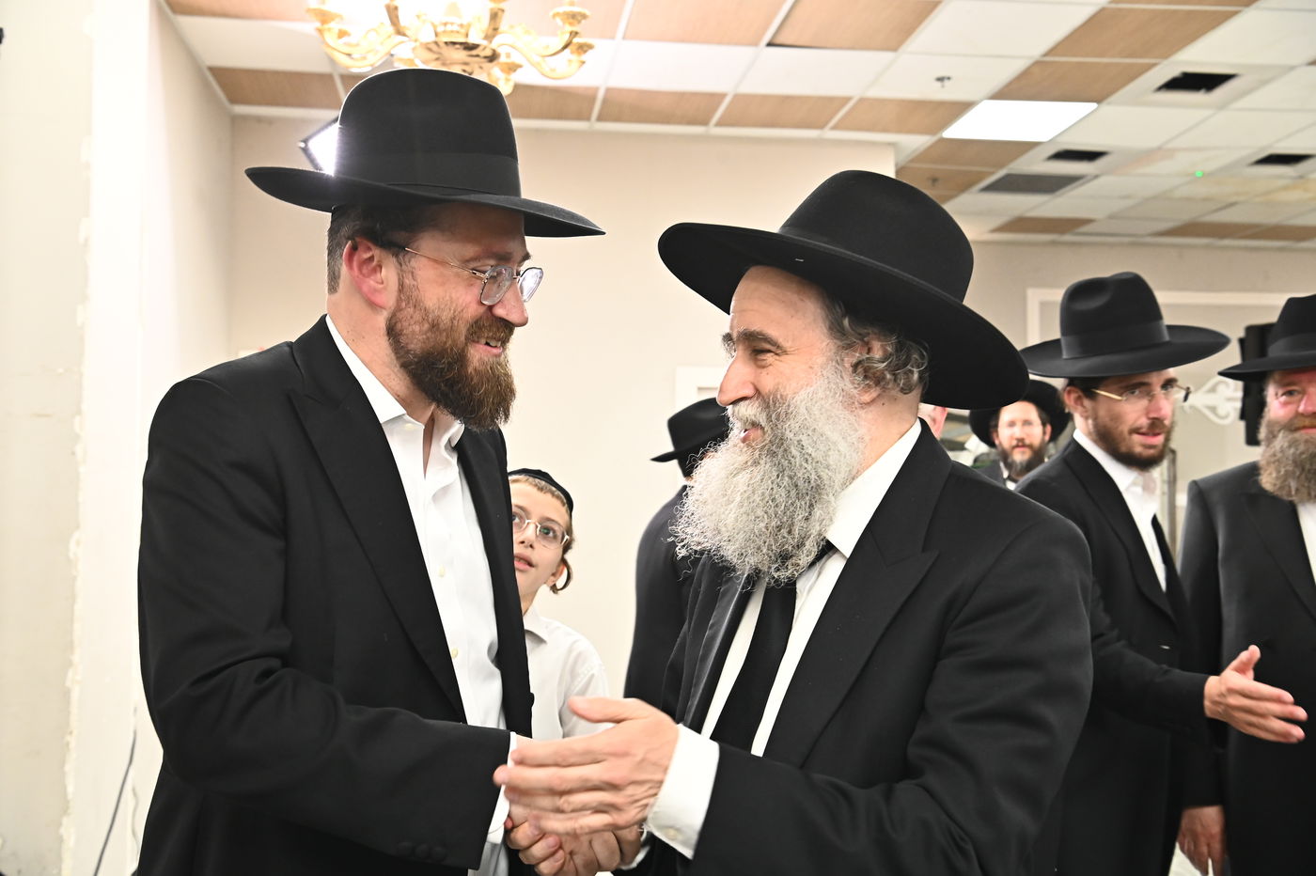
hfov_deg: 50.7
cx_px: 658
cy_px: 438
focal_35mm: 38
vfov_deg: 35.0
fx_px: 1388
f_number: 6.3
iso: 3200
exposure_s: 1/160
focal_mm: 38
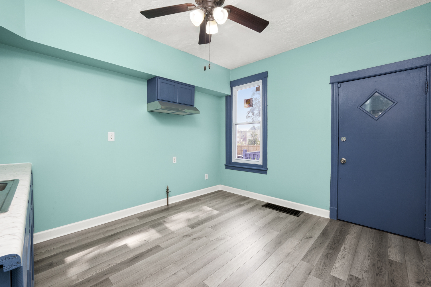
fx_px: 180
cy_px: 145
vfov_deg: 77.3
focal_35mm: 15
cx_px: 220
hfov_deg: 100.4
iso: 800
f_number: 14
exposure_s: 1/2.5
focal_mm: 14
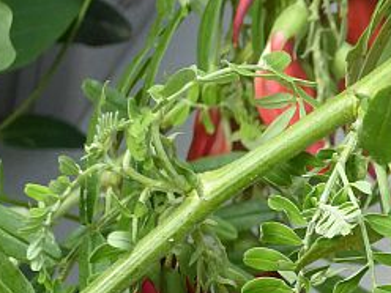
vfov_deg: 3.6
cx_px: 407
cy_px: 225
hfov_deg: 4.8
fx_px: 4642
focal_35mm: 411
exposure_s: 1/80
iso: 400
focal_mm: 25.6
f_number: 5.4
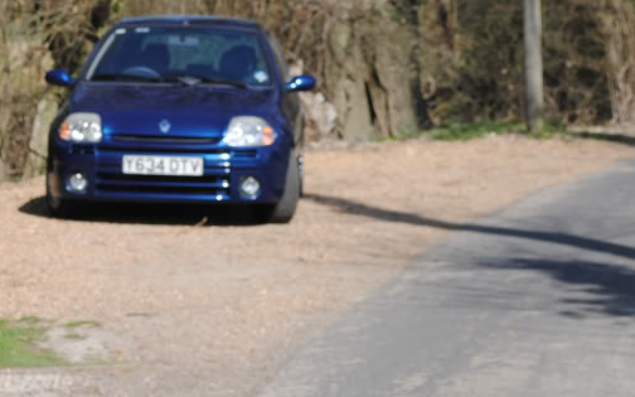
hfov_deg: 12.2
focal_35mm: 171
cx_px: 185
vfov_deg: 7.7
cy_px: 133
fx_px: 2960
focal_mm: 55
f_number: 7.1
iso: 100
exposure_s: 1/250
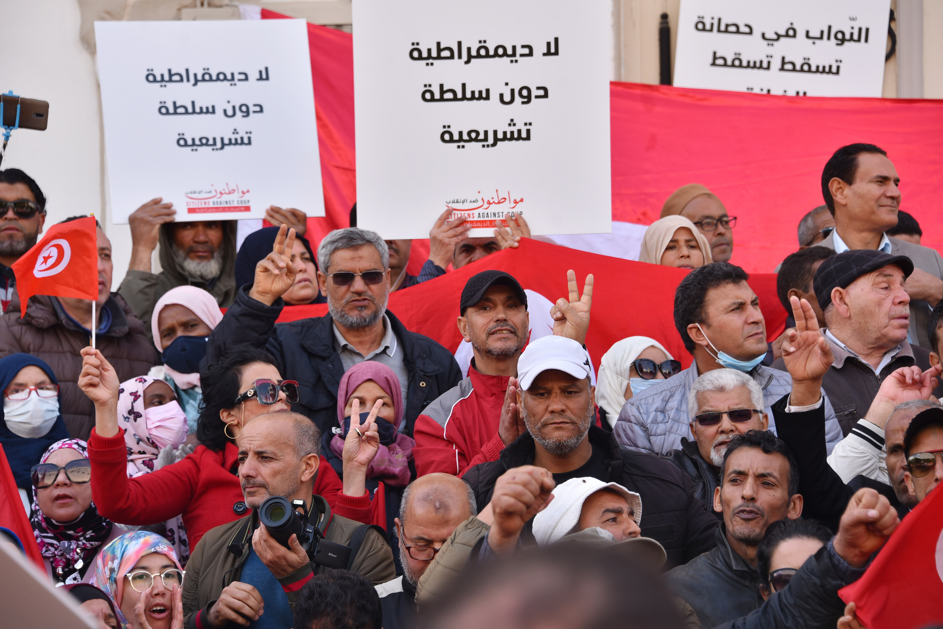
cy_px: 314
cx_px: 472
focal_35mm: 135
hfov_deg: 15.2
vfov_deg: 10.2
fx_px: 3537
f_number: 6.3
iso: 160
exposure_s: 1/200
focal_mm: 135
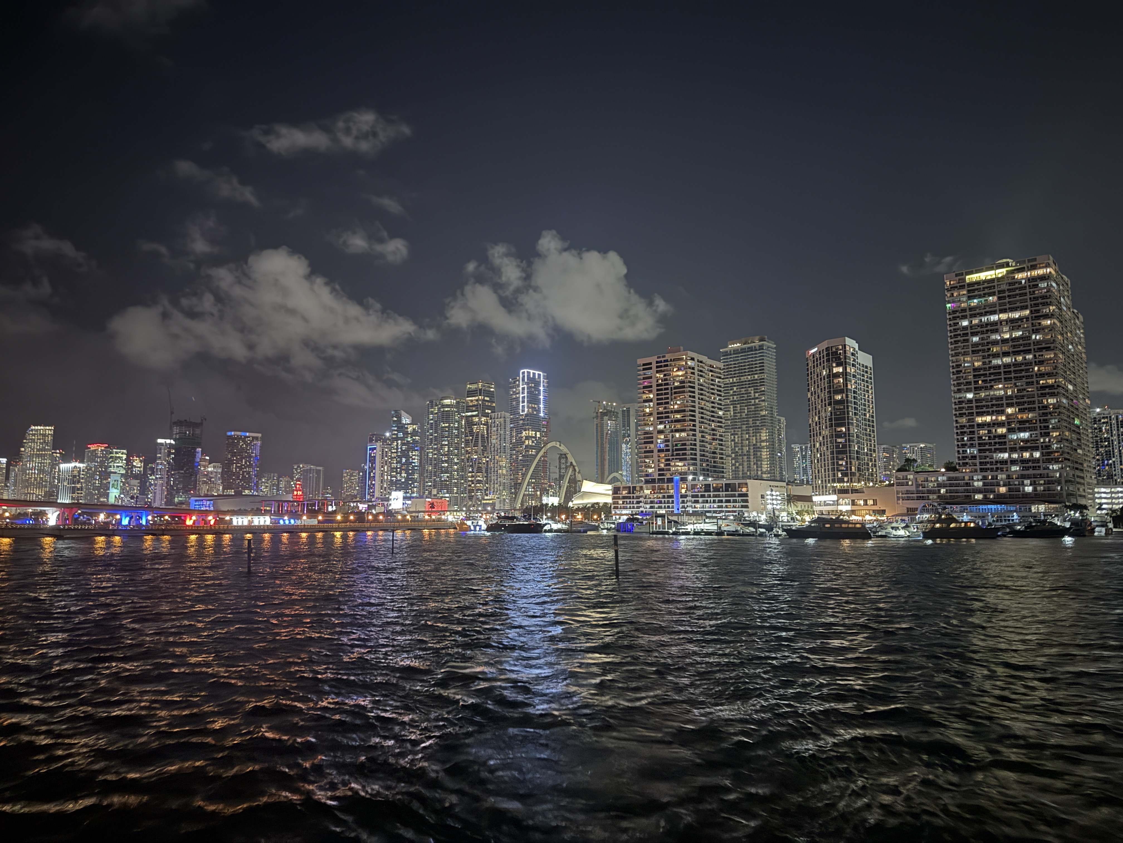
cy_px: 422
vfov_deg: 56.8
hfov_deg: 71.6
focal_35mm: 24
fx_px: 779
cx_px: 562
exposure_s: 1/12
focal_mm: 6.76
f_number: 1.78
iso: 1000
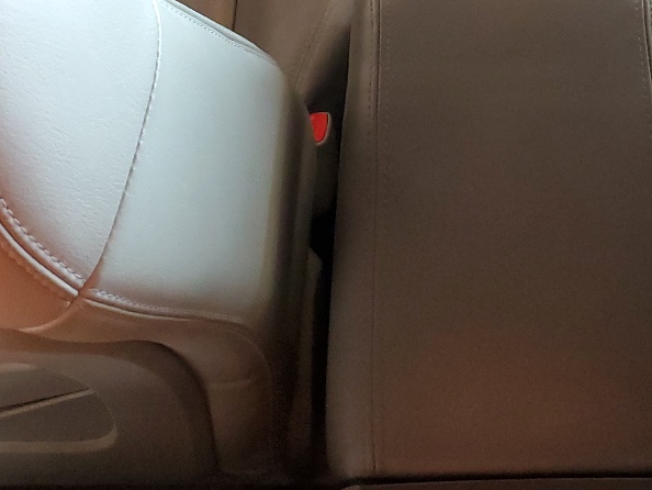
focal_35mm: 70
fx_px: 1319
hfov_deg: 27.4
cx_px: 490
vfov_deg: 19.8
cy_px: -96
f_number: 1.5
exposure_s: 1/60.2
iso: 362
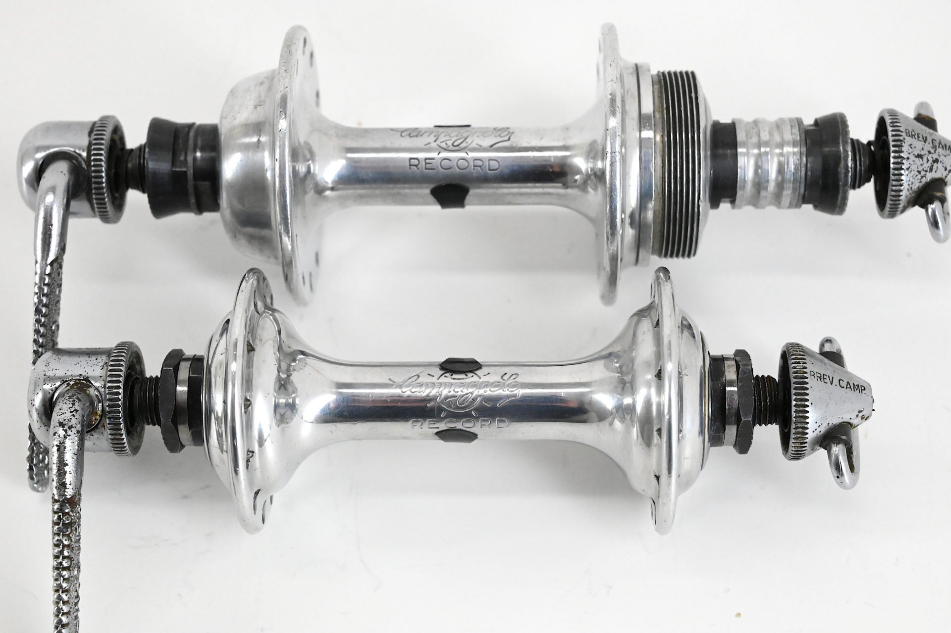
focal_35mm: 70
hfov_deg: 28.9
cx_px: 476
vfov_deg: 19.4
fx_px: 1849
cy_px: 316
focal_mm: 70
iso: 12800
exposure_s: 1/640
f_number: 13
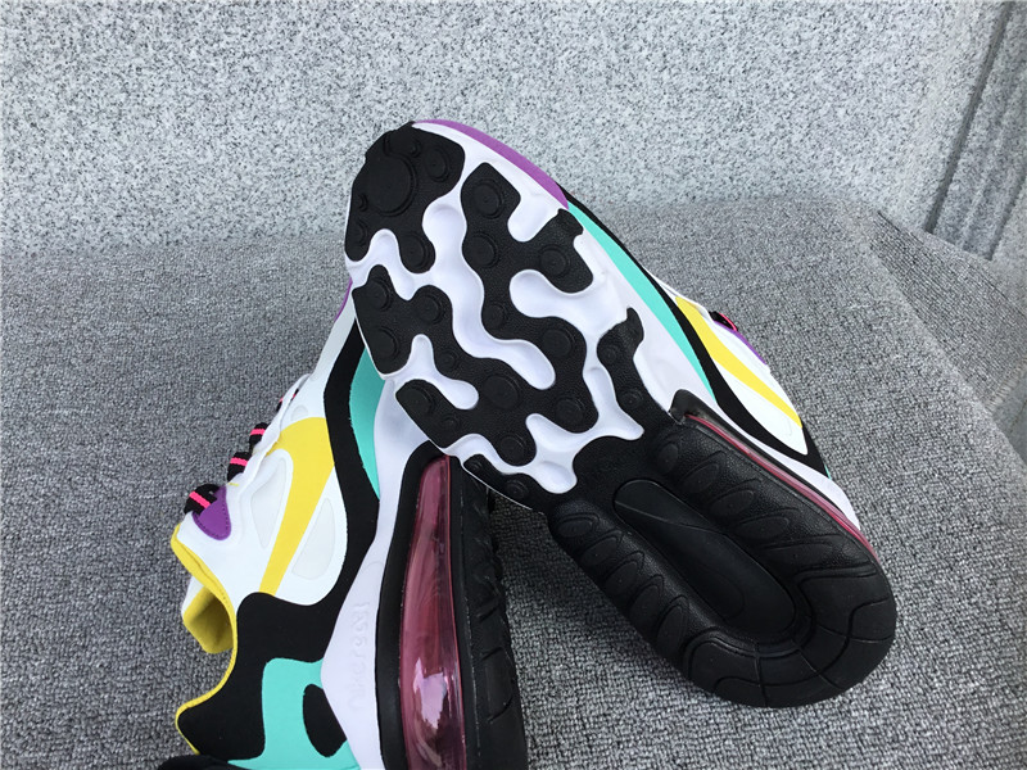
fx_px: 920
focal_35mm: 31
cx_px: 514
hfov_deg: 58.4
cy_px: 385
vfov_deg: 45.4
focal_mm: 3.3
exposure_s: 1/362
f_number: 2.4
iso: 25
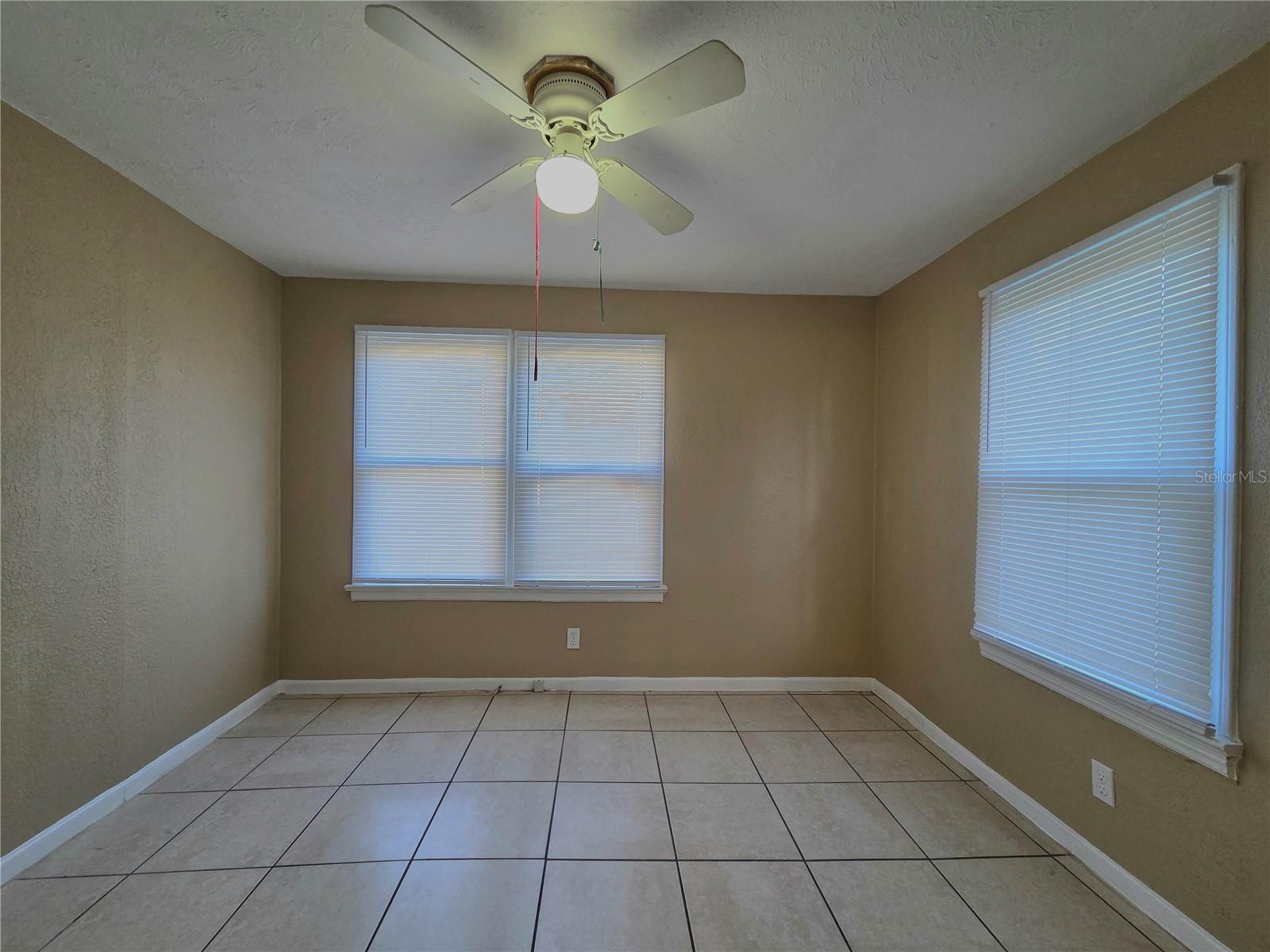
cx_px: 635
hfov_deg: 106.2
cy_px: 476
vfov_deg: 89.9
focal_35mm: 13
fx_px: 477
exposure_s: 1/120
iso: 200
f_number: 2.2
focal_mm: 2.2
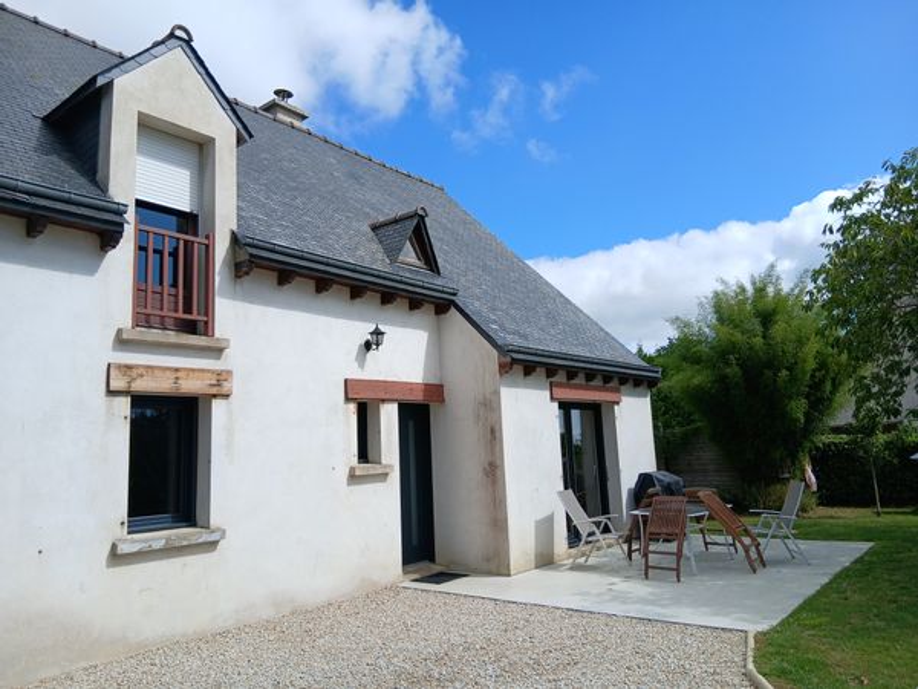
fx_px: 690
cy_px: 344
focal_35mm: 26
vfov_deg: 53.1
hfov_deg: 67.3
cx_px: 459
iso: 20
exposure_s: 1/605
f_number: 1.8
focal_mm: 3.98
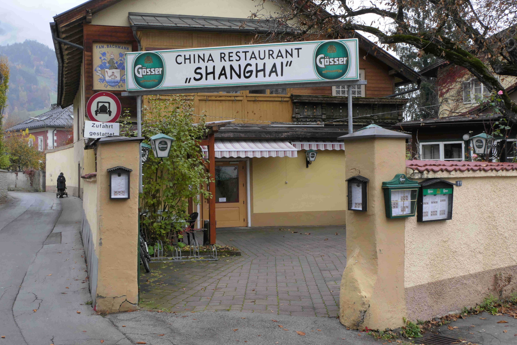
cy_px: 170
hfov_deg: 47.4
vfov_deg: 32.6
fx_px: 589
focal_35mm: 41
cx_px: 265
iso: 400
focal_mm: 13.8
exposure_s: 1/80
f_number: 9
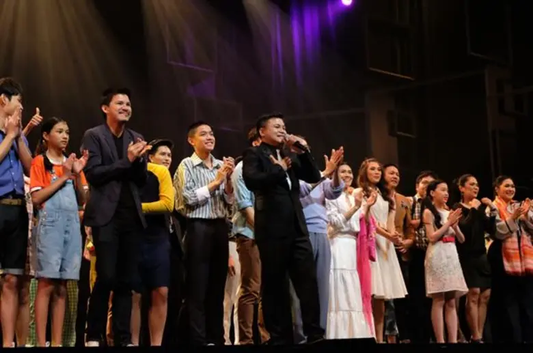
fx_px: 1079
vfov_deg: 18.6
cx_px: 266
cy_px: 176
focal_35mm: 73
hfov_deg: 27.8
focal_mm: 48.4
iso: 12800
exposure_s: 1/320
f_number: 5.6
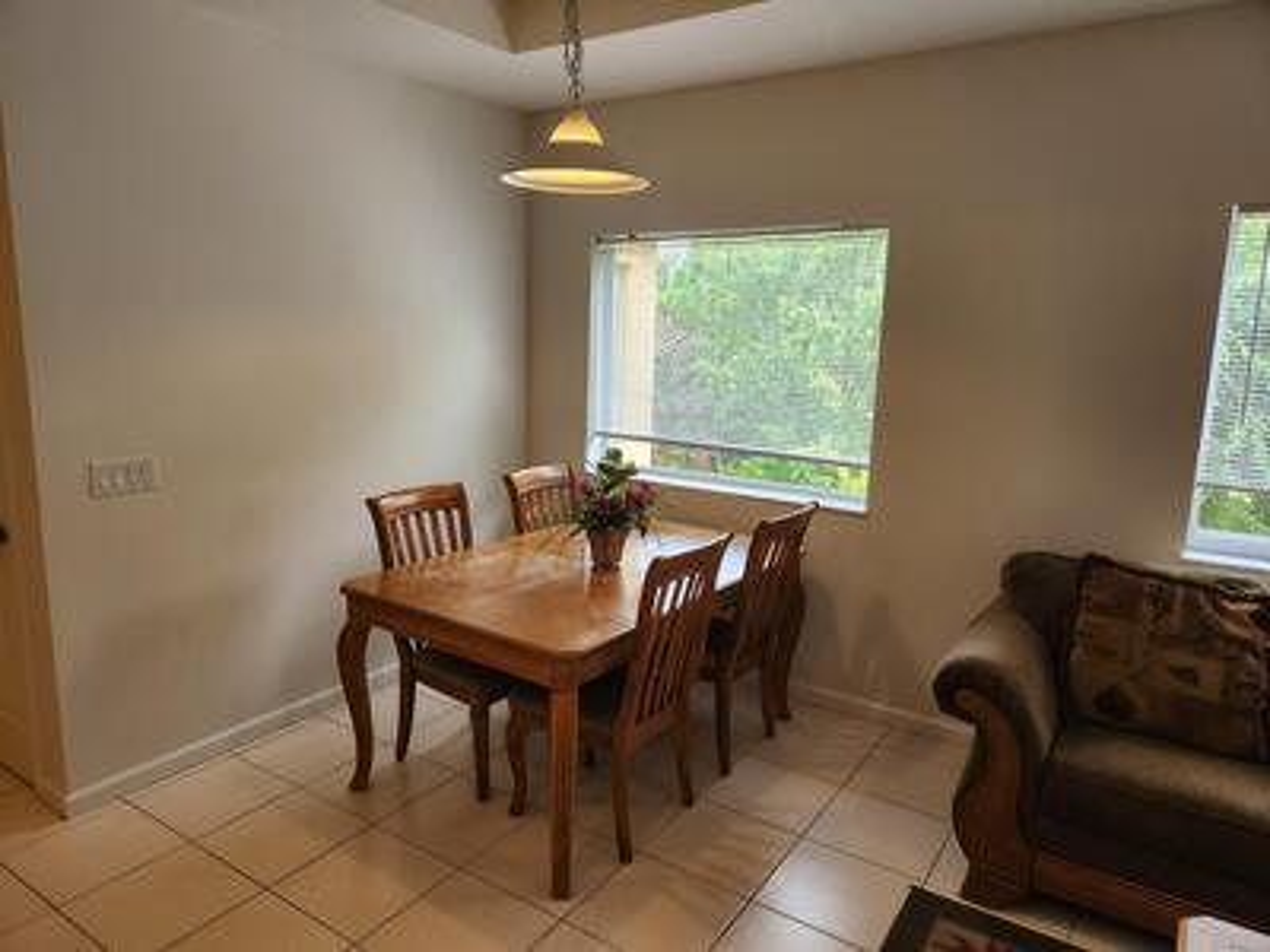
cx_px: 635
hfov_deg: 73.9
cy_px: 476
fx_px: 844
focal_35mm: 23
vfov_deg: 58.9
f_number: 1.8
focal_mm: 5.4
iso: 125
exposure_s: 1/180
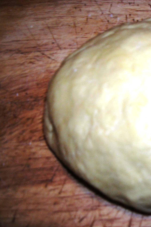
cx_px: 144
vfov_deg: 41.1
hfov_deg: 26.8
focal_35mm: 48
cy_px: 113
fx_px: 302
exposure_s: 1/60.1
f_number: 2.9
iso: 50
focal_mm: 5.7
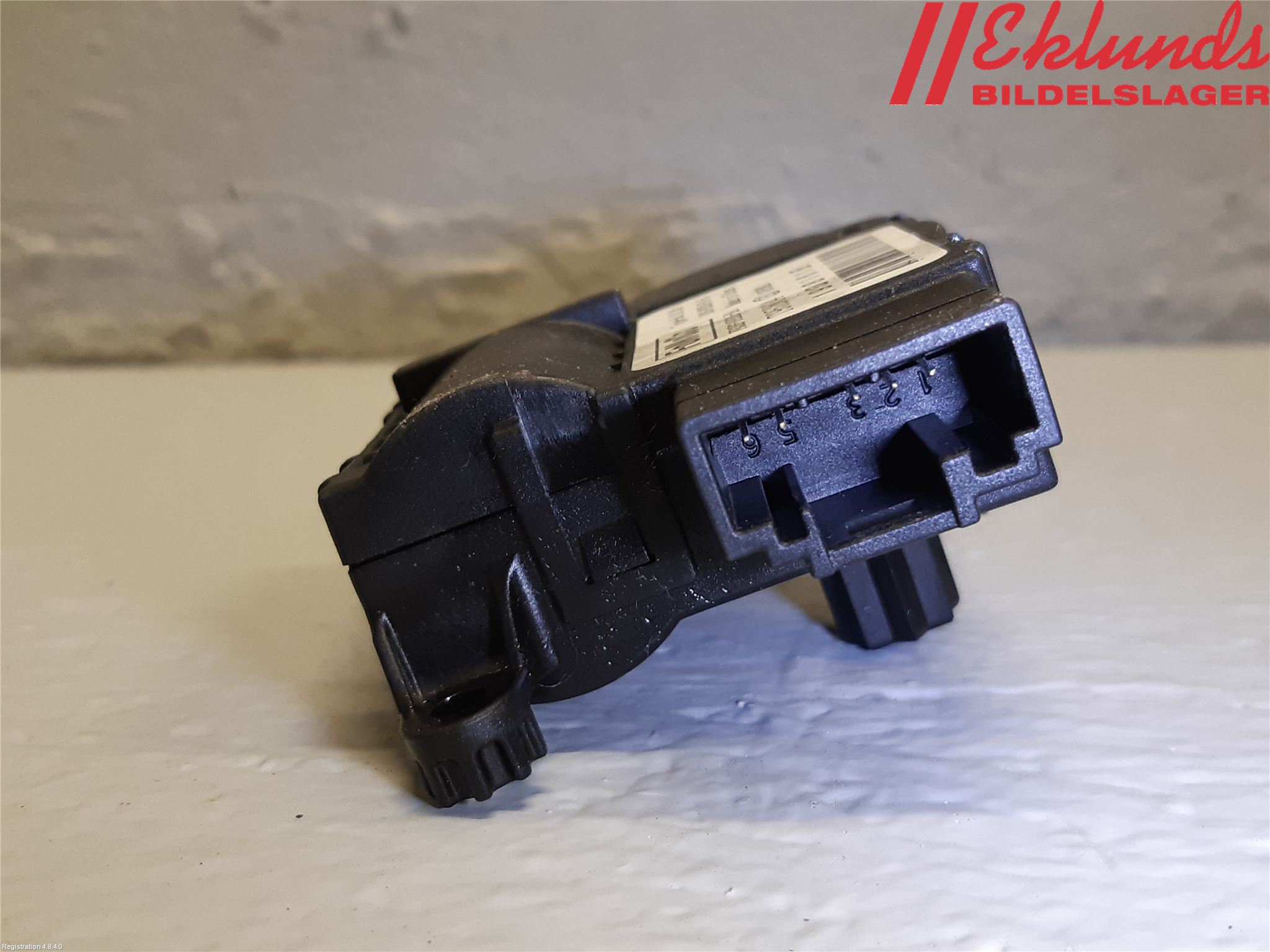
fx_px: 954
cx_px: 635
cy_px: 476
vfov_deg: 53.1
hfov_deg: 67.3
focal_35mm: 26
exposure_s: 1/50
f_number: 1.7
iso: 125
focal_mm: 3.93
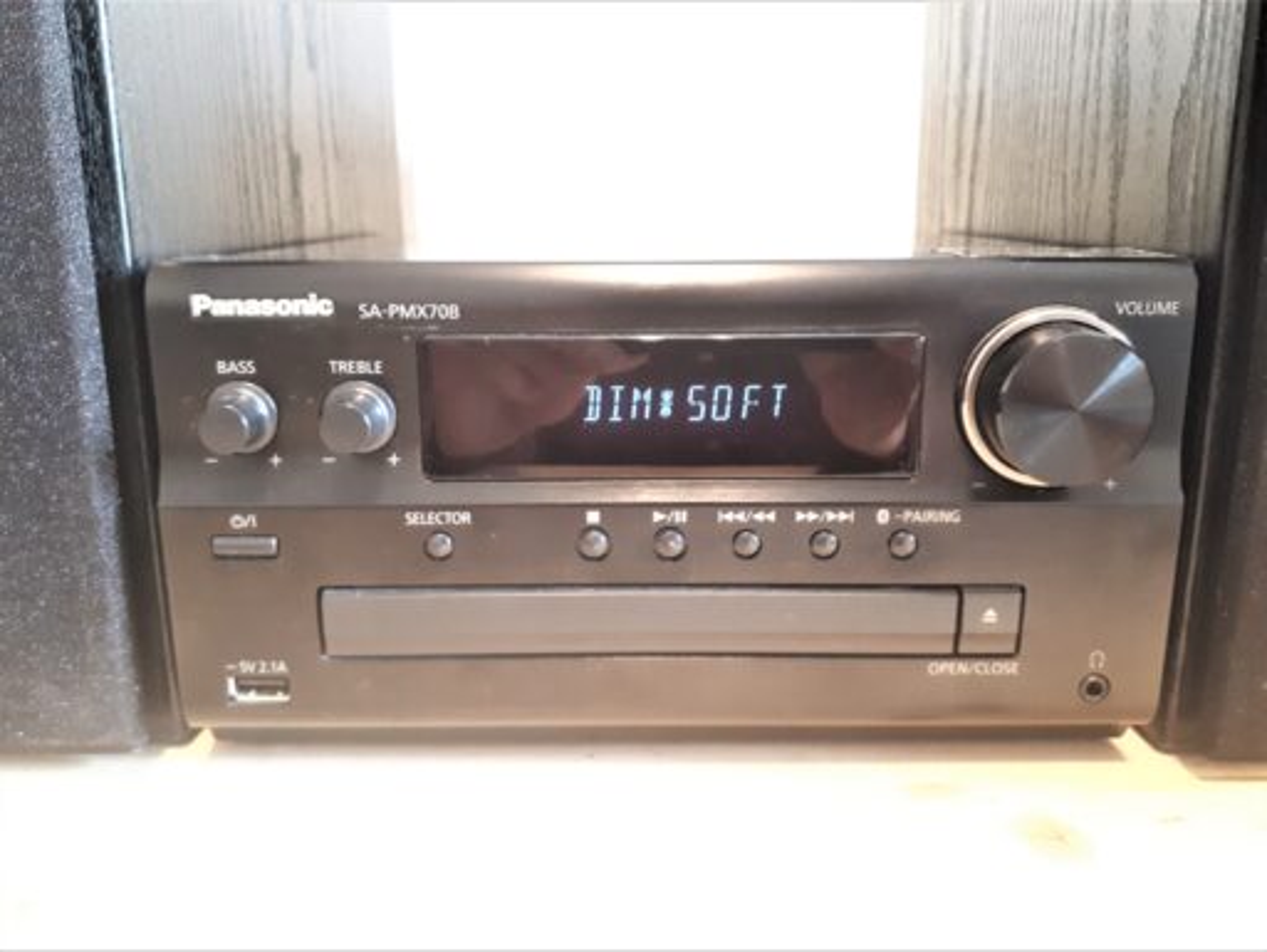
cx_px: 634
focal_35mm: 27
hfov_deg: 65.3
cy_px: 476
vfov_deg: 51.4
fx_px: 989
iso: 320
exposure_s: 1/17
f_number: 1.9
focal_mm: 3.6
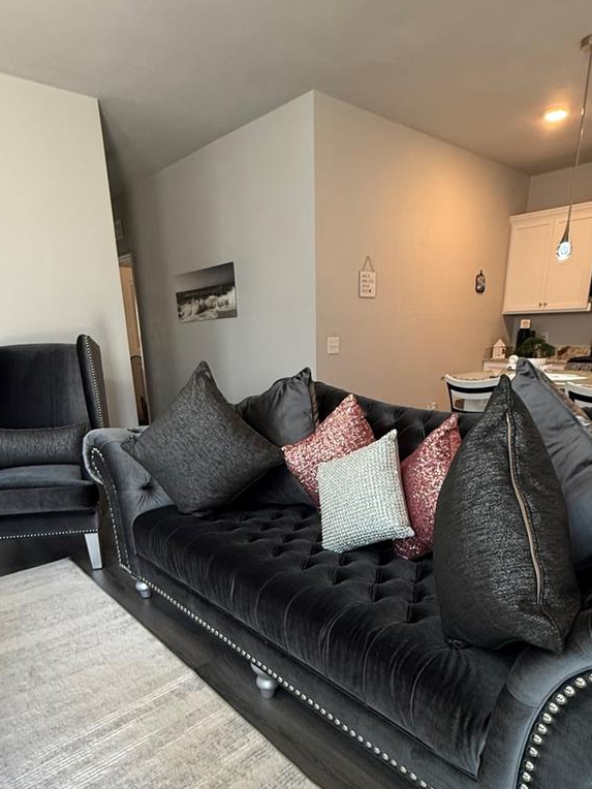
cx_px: 303
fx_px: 502
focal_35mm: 22
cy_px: 502
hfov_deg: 61.1
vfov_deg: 74.8
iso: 320
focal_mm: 2.22
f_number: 2.2
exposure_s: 1/60
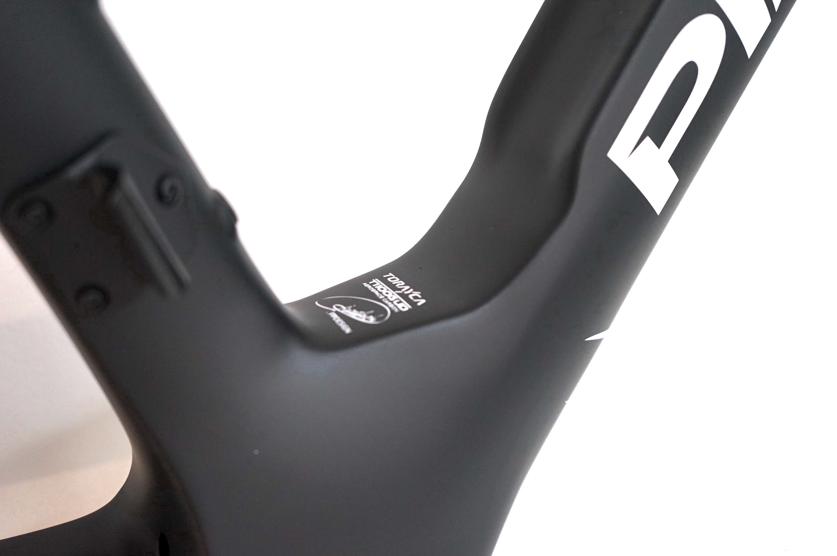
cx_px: 418
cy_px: 278
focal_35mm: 47
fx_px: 1092
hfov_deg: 41.9
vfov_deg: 28.6
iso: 1000
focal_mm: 47
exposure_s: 1/60
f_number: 4.5
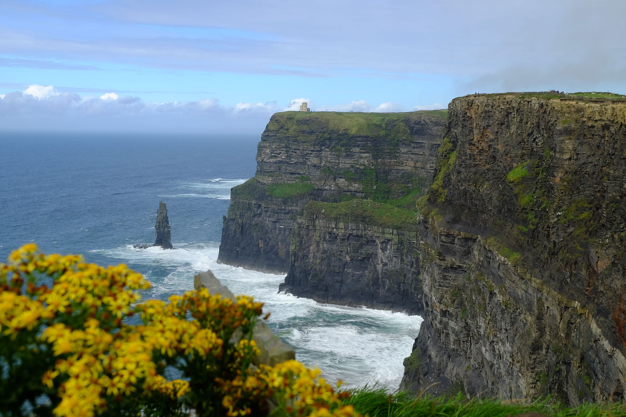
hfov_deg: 48.5
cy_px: 208
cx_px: 313
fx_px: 696
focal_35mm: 40
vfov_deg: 33.4
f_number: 5.6
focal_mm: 26.6
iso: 200
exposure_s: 1/320
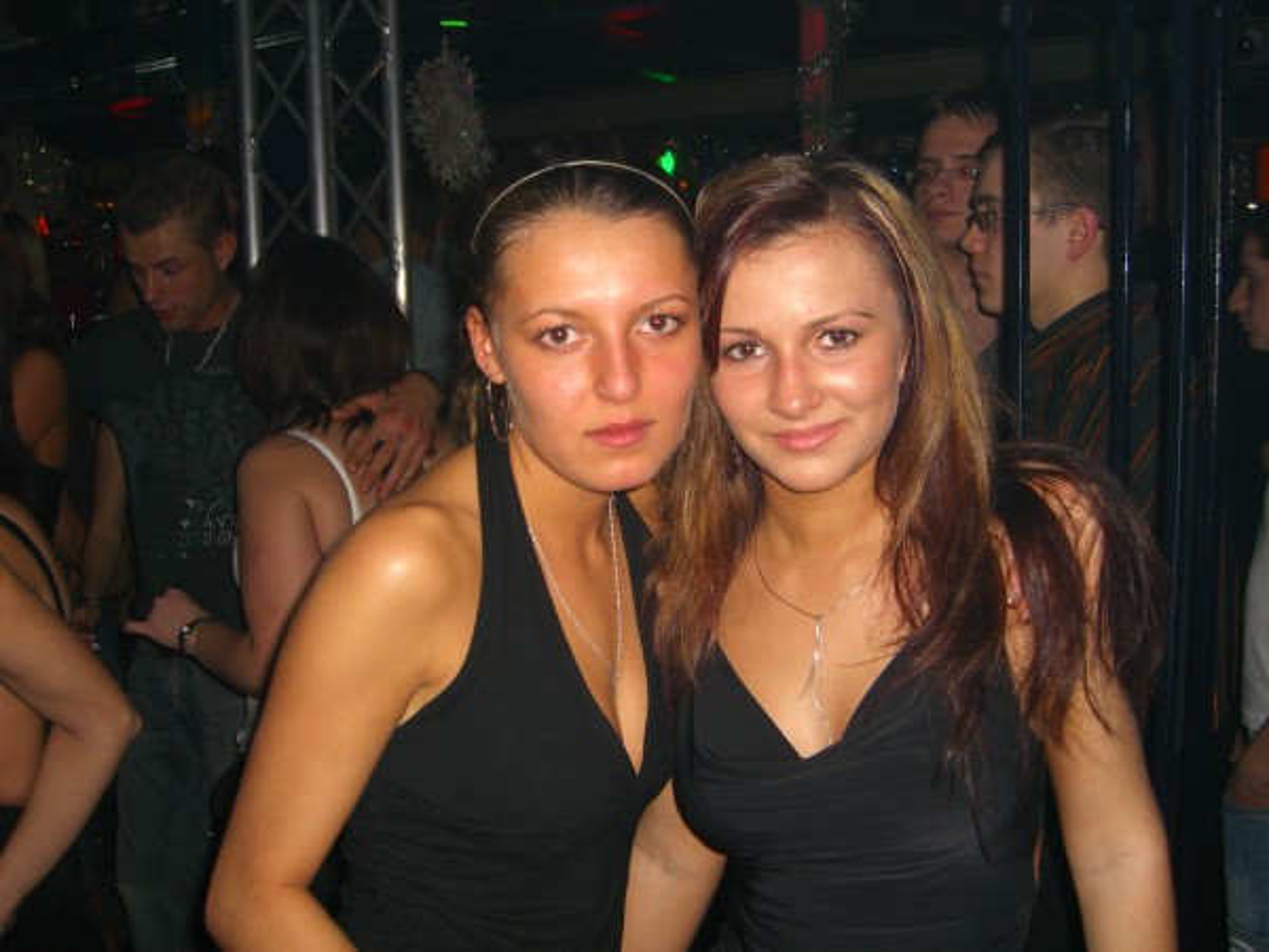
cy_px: 476
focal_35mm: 38
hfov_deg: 49.0
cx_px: 634
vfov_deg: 37.7
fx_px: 1393
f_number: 2.8
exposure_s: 1/60
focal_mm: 7.9
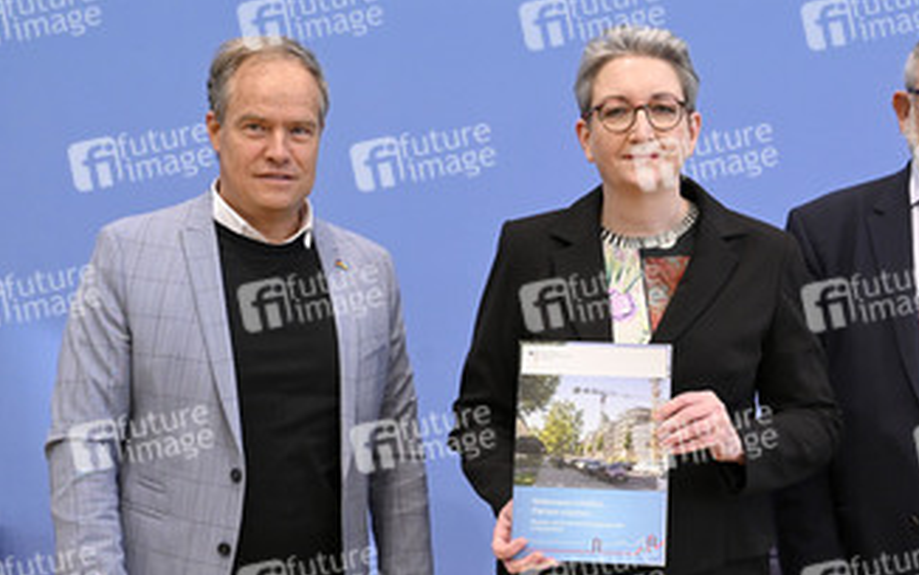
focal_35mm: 55
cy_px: 369
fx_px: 1378
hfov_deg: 36.4
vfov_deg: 23.5
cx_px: 630
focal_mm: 39
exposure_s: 1/400
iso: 4000
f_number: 6.3
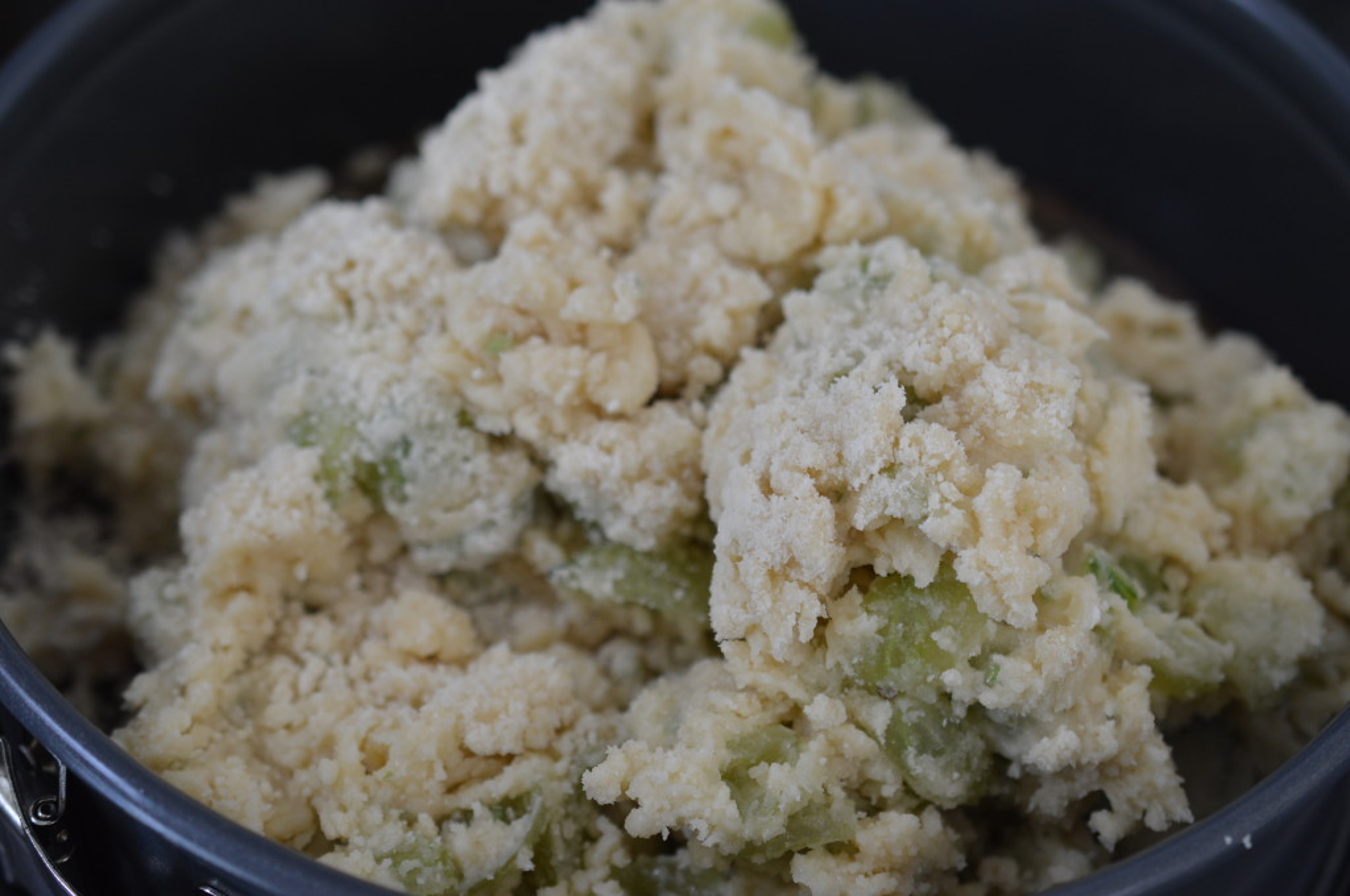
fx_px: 2247
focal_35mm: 60
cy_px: 448
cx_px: 675
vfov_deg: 22.6
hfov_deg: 33.4
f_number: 4
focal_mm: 40
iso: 400
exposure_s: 1/60
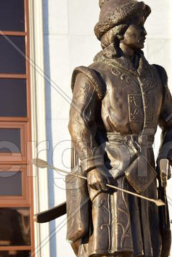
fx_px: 1158
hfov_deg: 8.5
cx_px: 127
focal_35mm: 162
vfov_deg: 12.7
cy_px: 159
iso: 100
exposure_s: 1/200
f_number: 5.3
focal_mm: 66
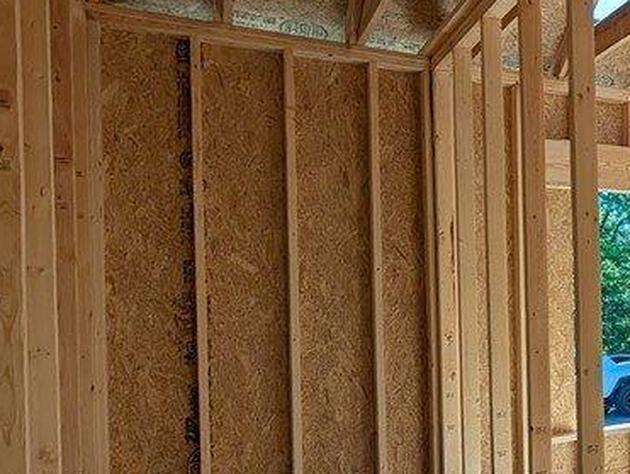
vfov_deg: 42.6
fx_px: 601
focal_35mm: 33
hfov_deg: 48.3
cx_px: 590
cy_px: 306
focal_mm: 2.02
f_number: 1.7
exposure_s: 1/976
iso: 66
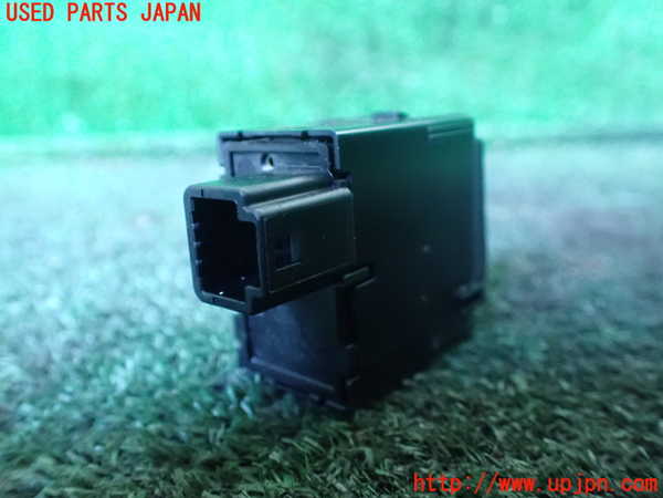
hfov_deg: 60.0
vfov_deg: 46.8
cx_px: 332
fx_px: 575
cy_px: 249
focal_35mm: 30
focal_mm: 5.4
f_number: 2.3
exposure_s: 1/20
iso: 1600
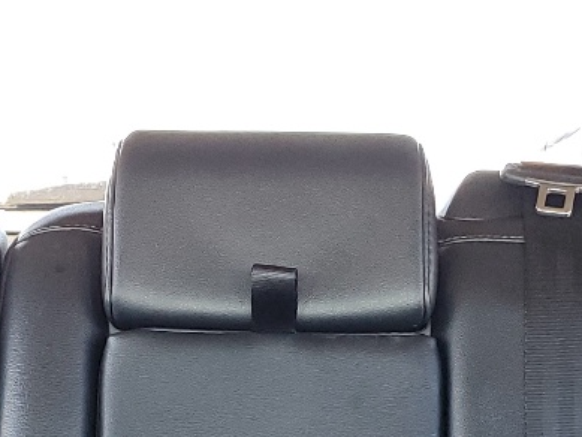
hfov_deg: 18.4
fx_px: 1800
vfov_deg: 13.0
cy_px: 685
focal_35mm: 107
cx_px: 283
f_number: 1.5
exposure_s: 1/60.2
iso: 103
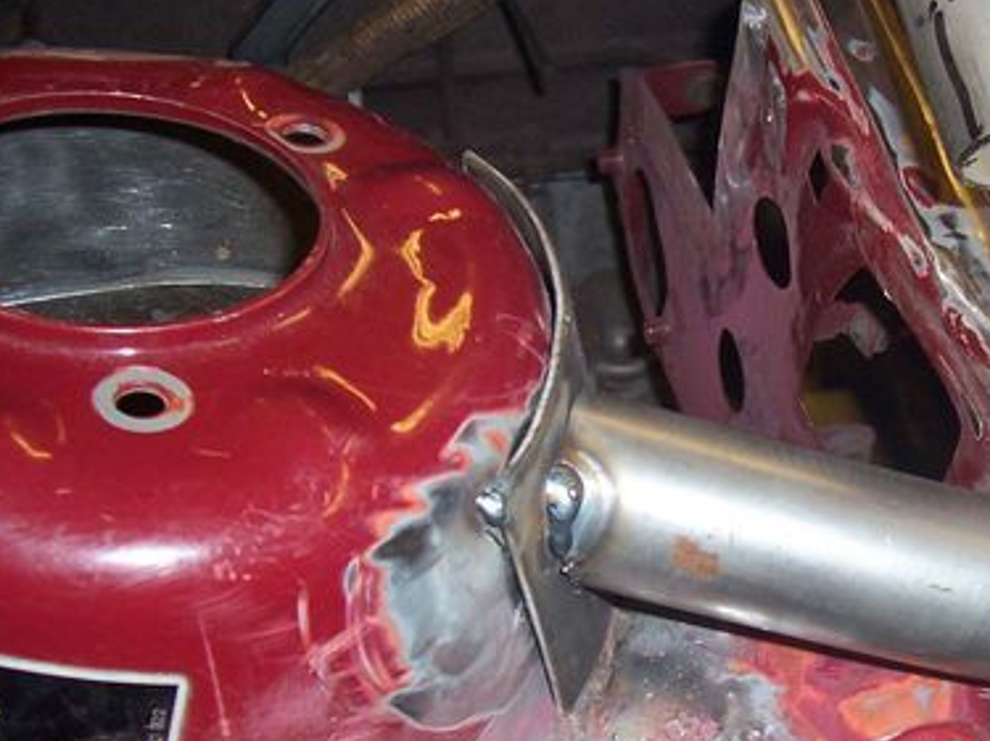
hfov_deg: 32.2
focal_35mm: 58
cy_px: 483
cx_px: 813
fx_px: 1658
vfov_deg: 25.1
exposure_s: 1/60
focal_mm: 5.6
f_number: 2.7
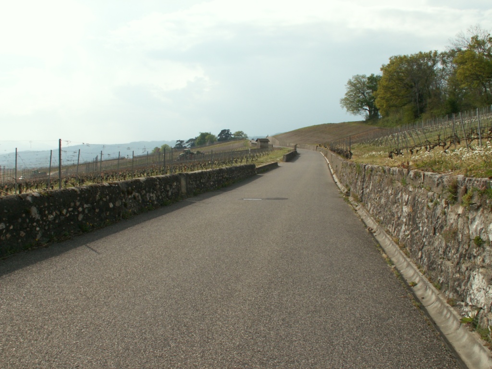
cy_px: 184
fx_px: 497
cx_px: 246
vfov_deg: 40.7
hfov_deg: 52.6
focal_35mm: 35
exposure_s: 1/200
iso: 50
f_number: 7.1
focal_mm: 5.86
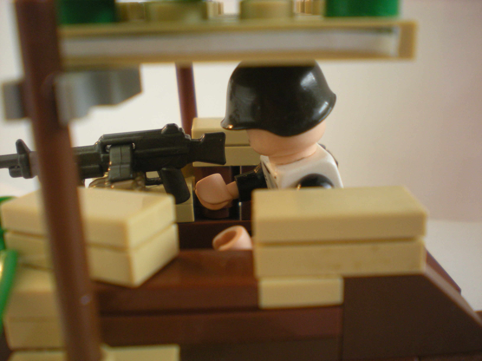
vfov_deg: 37.7
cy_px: 180
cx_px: 241
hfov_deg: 49.0
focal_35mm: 38
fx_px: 529
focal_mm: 6.3
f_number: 3.1
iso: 200
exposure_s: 1/21.1
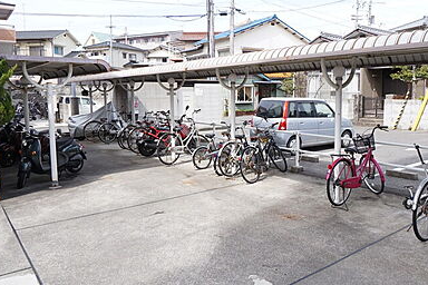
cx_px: 254
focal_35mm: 30
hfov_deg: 61.5
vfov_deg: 43.6
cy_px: 139
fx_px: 357
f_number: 11
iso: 400
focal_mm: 12
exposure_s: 1/200
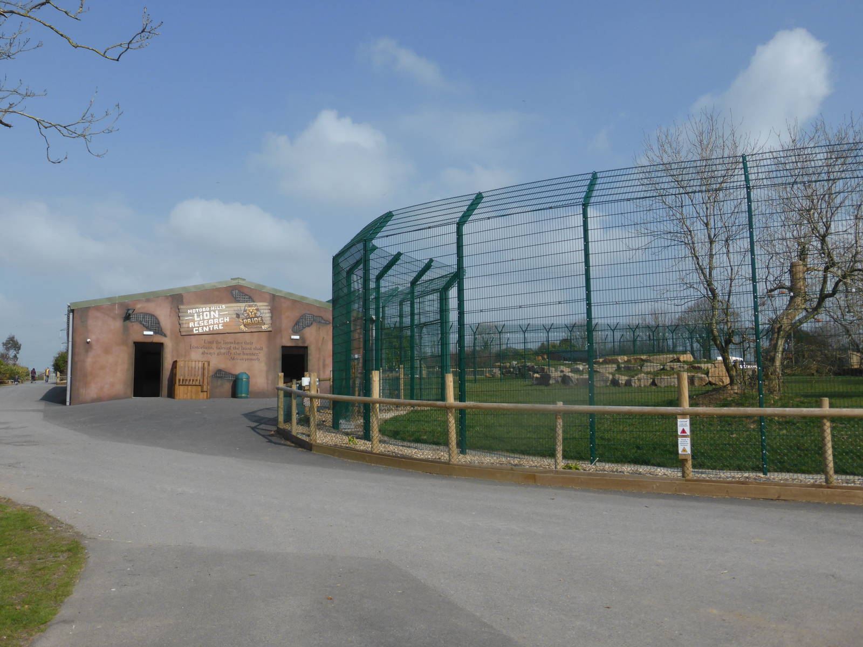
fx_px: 748
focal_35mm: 30
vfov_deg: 46.8
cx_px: 432
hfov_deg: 60.0
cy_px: 324
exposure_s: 1/1300
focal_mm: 5.4
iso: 100
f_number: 3.6
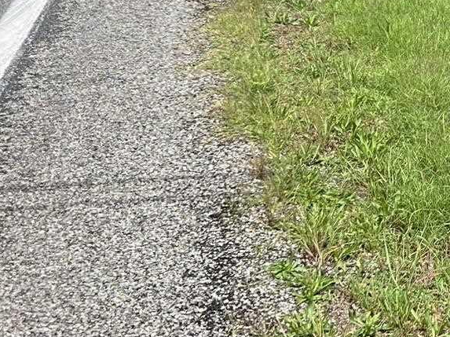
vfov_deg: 15.4
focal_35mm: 93
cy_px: -44
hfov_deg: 19.1
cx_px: 627
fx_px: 1208
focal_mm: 5.7
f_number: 1.5
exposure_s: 1/3968
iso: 50
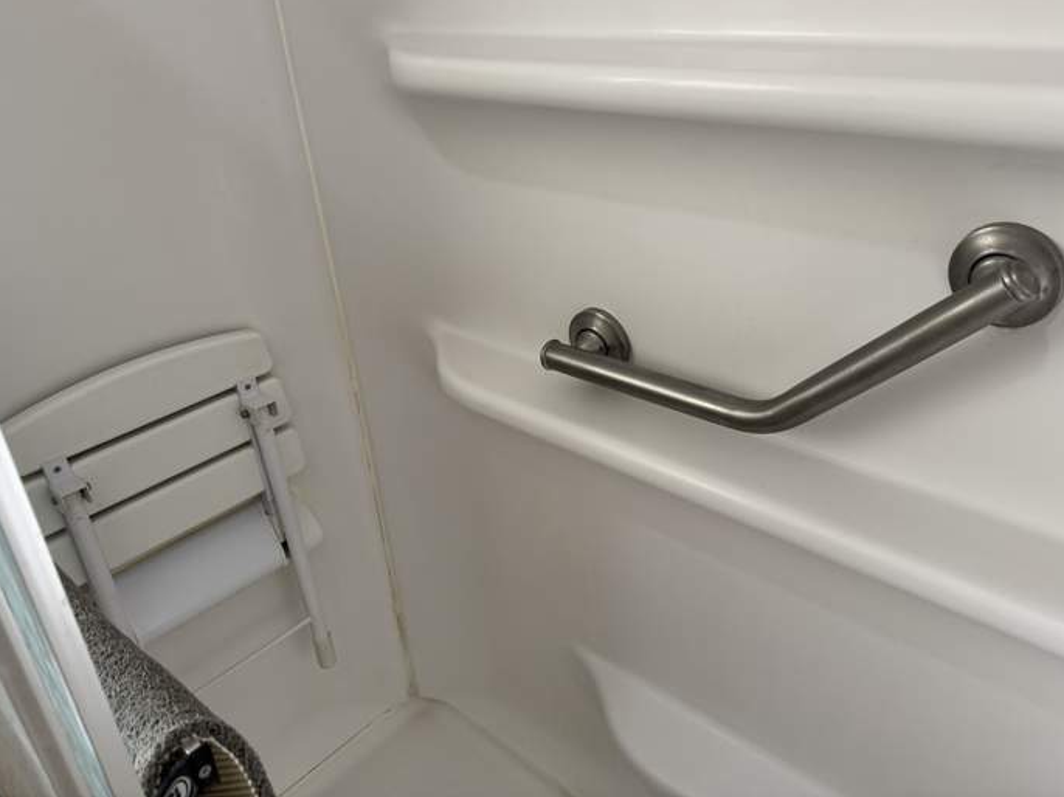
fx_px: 860
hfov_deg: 63.4
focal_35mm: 28
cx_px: 558
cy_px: 333
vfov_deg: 49.5
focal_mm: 6.76
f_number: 1.78
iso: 200
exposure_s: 1/120
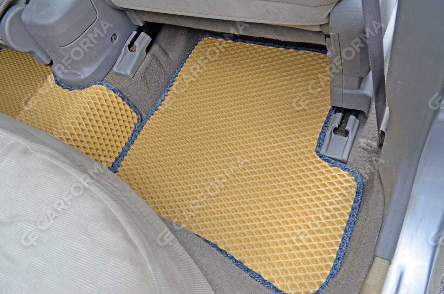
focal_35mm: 30
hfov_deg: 62.0
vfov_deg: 43.4
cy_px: 147
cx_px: 222
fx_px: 369
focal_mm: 20
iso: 400
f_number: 9.5
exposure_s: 1/30
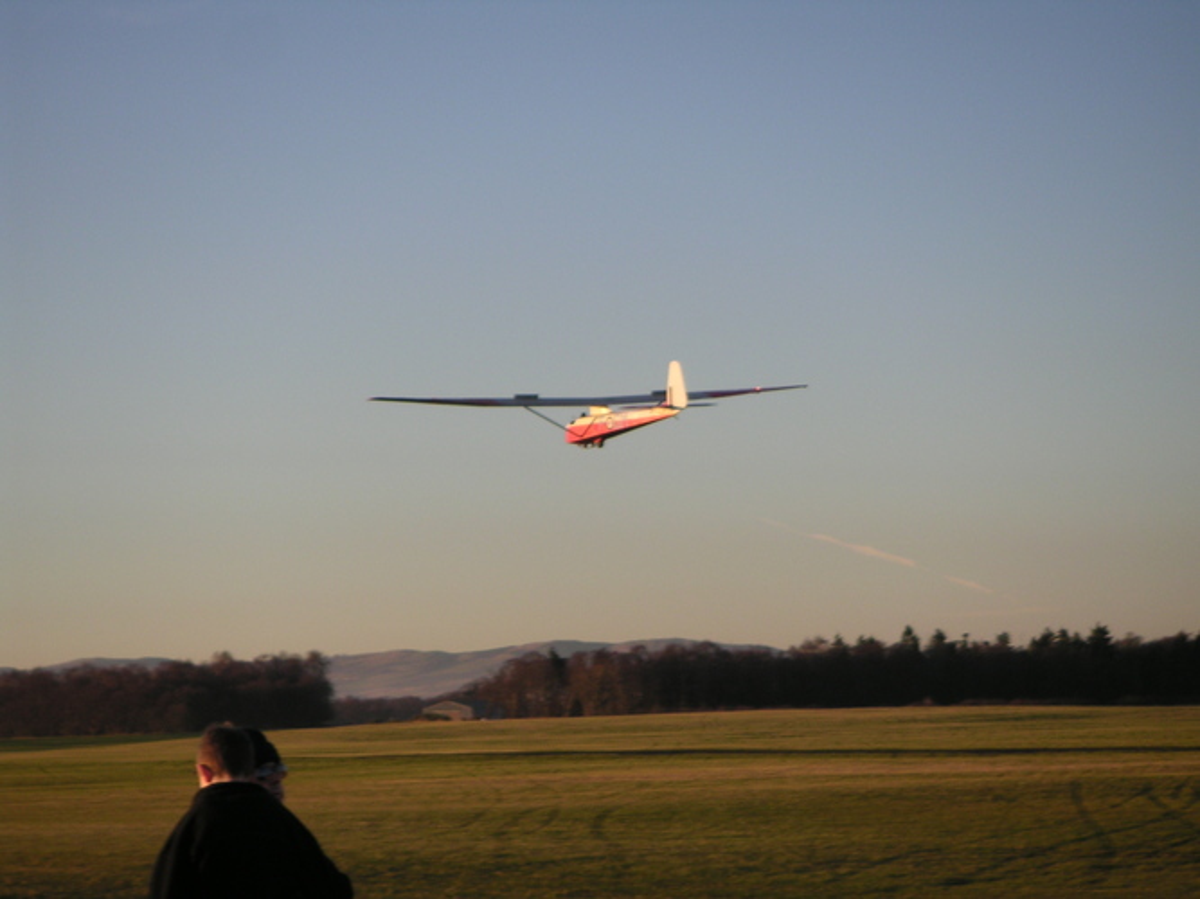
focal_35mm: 111
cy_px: 450
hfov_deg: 17.7
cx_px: 600
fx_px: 3847
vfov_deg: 13.3
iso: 50
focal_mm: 17.1
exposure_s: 1/250
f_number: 3.6
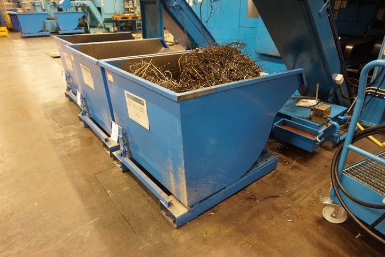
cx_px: 192
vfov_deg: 53.1
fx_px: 257
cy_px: 128
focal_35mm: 24
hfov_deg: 73.7
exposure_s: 1/50
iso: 3200
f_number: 3.5
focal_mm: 16
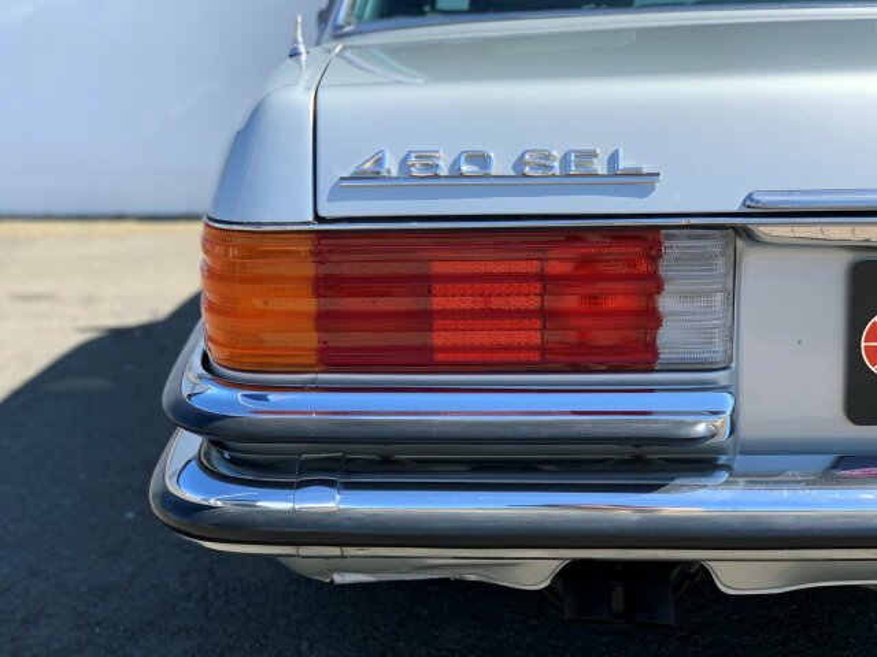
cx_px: 438
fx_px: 1317
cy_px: 328
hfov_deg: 36.8
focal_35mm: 52
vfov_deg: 28.0
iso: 16
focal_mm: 6
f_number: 2.4
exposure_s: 1/516
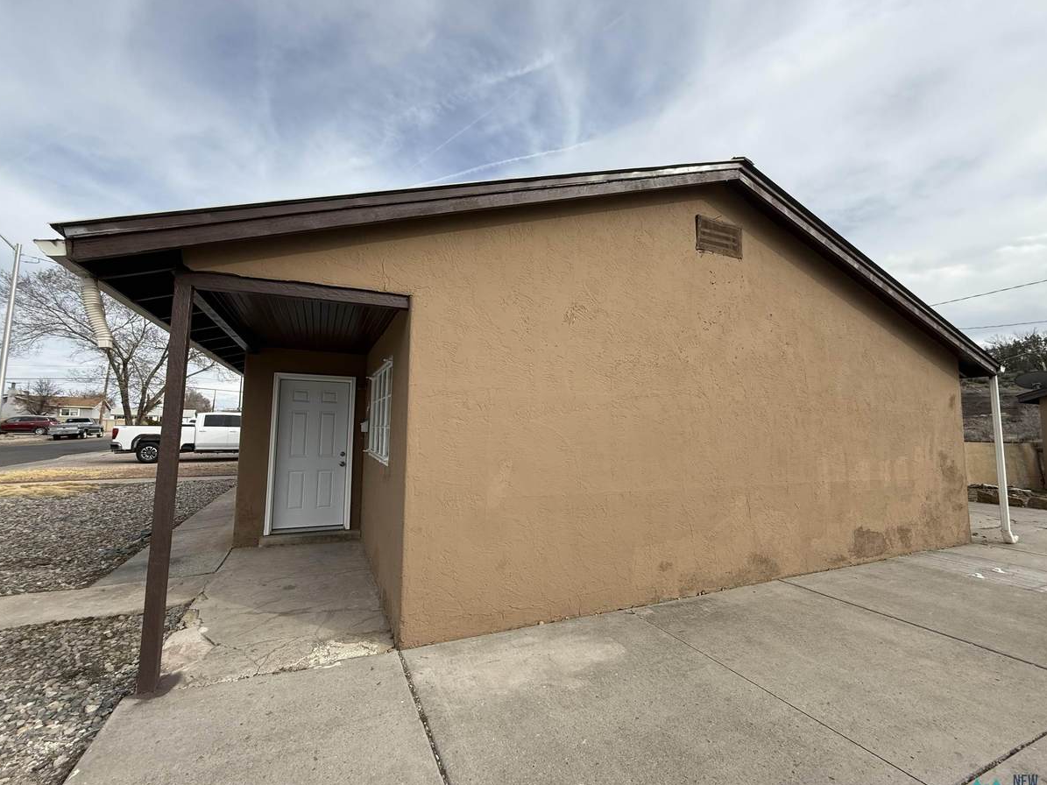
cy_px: 390
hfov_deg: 98.2
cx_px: 520
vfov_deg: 81.7
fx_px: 454
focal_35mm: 15
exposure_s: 1/672
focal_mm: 2.22
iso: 50
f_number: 2.2
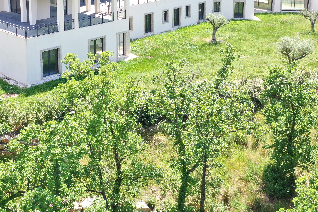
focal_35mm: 54
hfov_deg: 36.8
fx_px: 477
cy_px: 11
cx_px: 131
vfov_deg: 24.2
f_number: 4.5
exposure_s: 1/160
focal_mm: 10.26
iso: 100
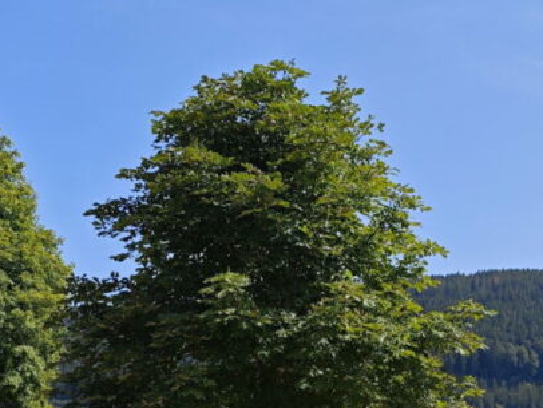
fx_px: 910
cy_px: 471
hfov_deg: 32.1
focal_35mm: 58
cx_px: 455
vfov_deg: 23.4
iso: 50
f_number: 2
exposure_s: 1/2026
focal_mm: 8.72
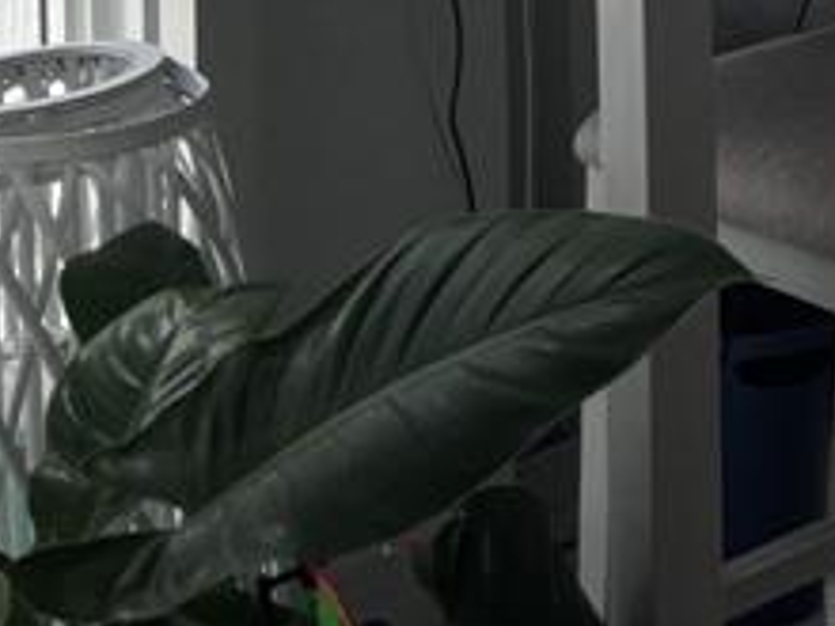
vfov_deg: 10.7
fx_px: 2919
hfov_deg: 14.2
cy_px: -823
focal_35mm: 121
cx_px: 1552
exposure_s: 1/269
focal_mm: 5.96
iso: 50
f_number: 1.6
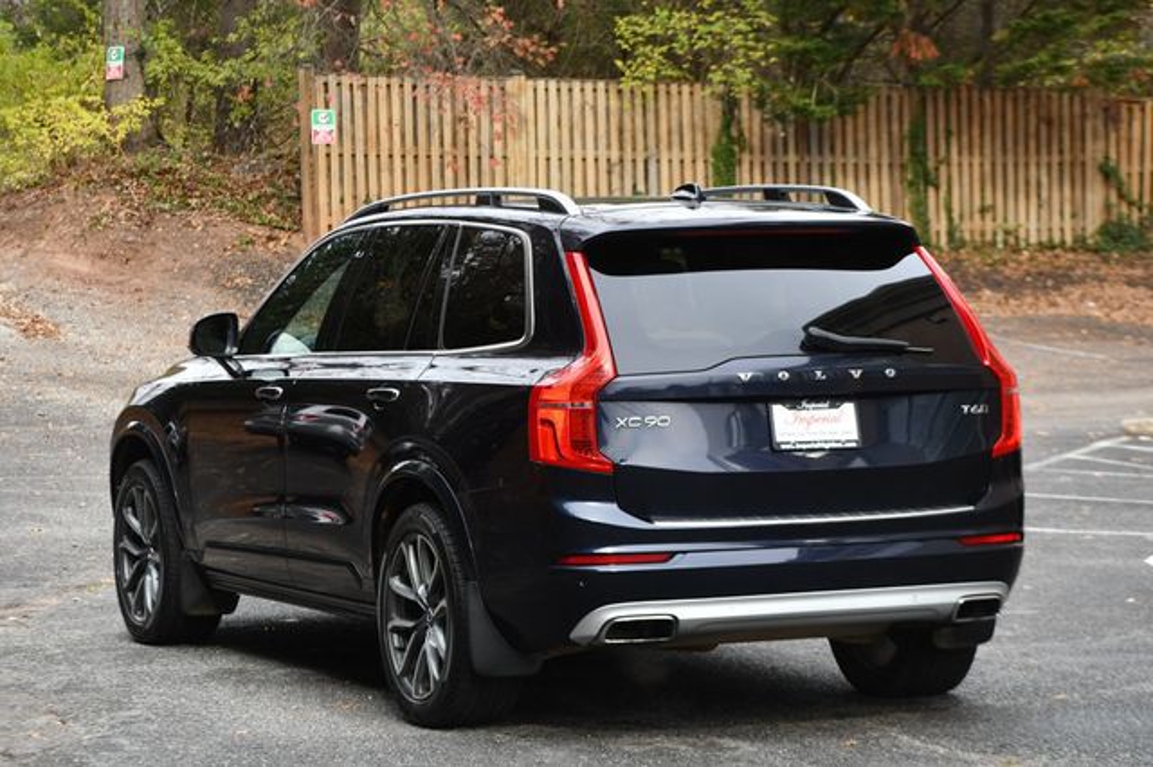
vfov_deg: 11.1
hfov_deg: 16.7
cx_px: 576
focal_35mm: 123
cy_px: 384
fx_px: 3937
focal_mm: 82
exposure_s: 1/250
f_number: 5.6
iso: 280
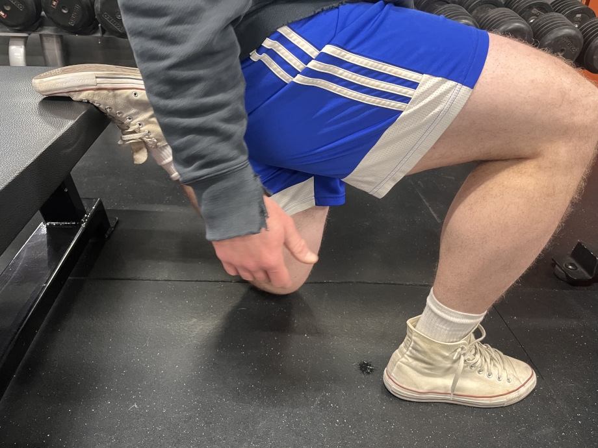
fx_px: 449
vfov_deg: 53.1
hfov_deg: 67.3
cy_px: 224
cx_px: 299
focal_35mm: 26
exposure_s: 1/60
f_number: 1.6
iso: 320
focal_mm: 5.1
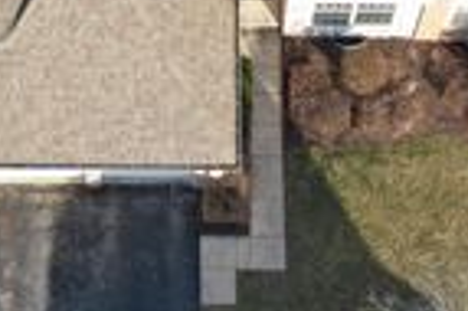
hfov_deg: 20.8
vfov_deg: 13.8
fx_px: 1273
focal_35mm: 98
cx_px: 164
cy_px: 21
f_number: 5
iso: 100
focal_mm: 10.26
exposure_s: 1/200
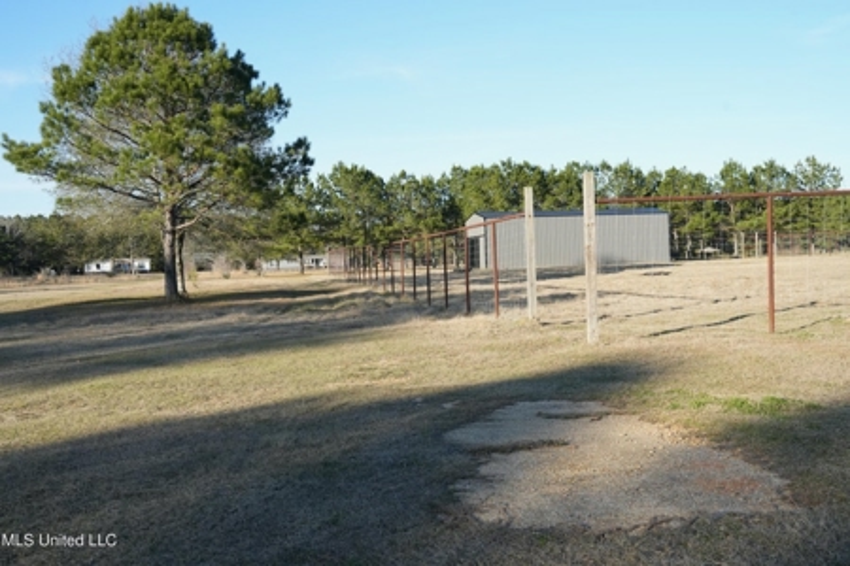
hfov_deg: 51.9
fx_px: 874
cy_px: 283
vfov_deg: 35.9
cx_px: 425
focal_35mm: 37
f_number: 8
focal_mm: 37
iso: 1600
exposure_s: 1/1600
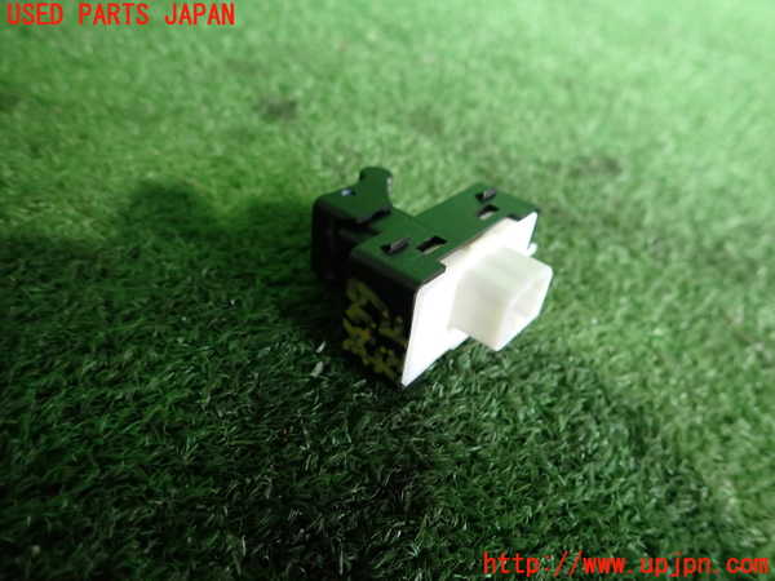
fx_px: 560
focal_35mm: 25
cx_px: 388
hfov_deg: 69.4
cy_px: 290
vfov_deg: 54.9
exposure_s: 1/30
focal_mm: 4.5
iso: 320
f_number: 2
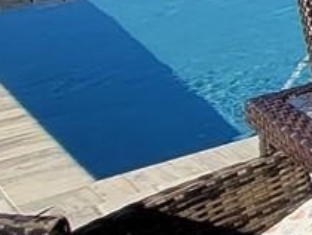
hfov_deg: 11.1
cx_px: 957
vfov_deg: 13.6
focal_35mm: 99
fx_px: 893
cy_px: -174
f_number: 2.2
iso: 50
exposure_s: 1/1182
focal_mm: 2.2
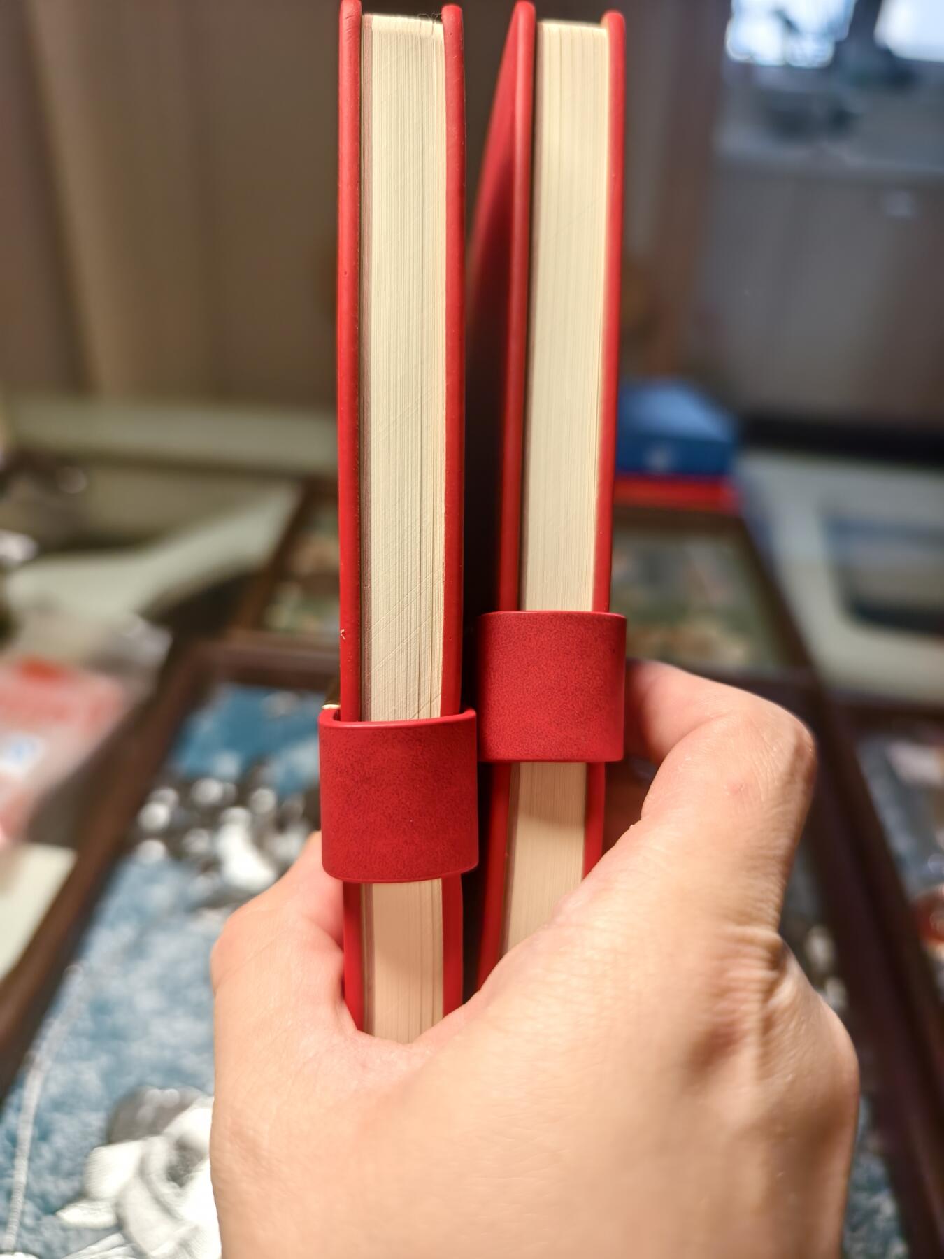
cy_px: 630
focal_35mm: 23
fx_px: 836
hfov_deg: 58.9
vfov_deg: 73.9
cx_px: 472
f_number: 1.75
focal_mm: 8.67
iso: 50
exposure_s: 1/340
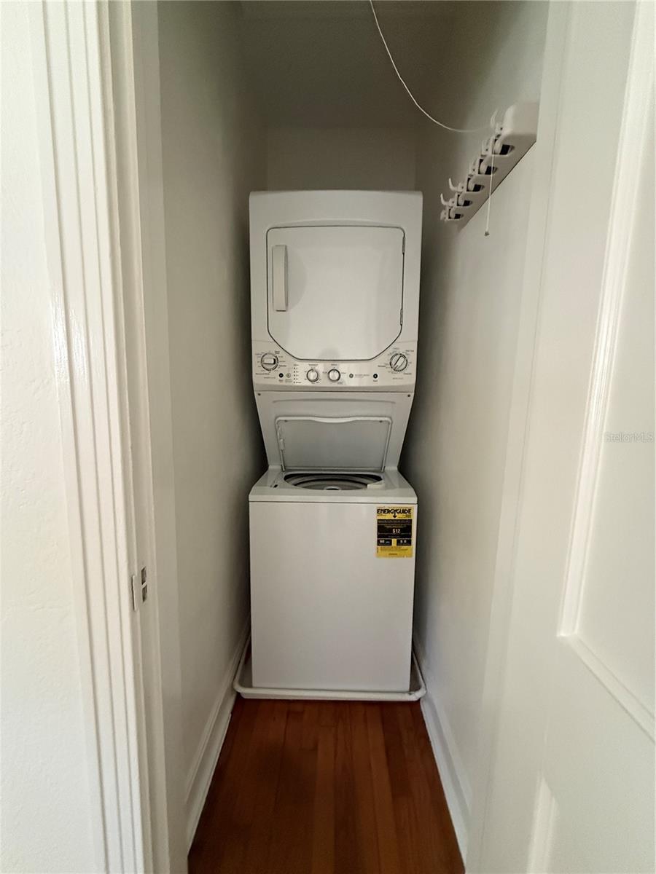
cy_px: 437
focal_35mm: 14
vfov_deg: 102.1
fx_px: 354
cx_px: 328
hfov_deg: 85.7
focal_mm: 2.22
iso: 1000
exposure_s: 1/60
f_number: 2.2
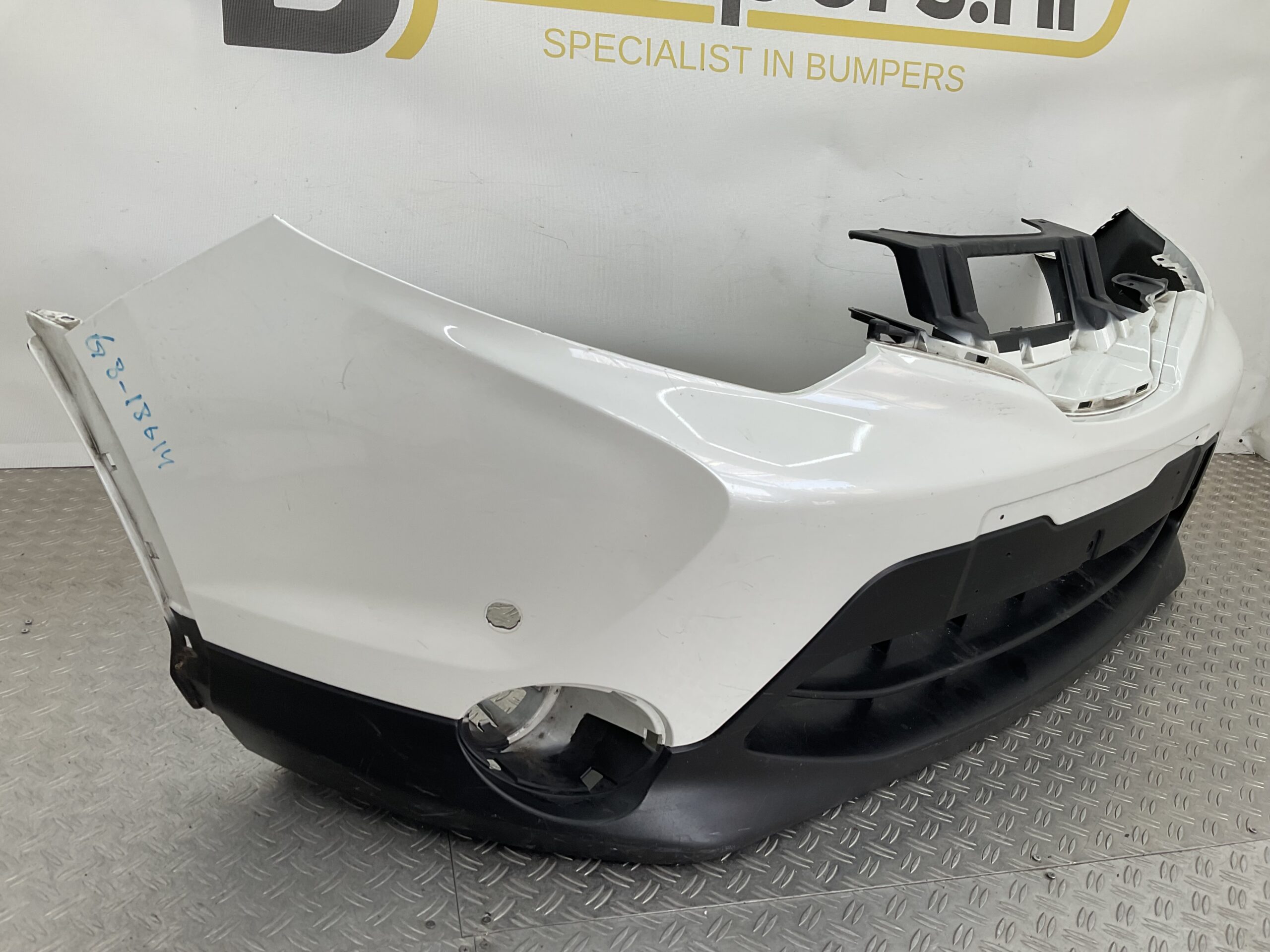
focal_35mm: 29
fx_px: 1064
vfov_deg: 48.2
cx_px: 635
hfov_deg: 61.7
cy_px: 476
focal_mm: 3
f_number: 1.8
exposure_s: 1/173
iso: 16
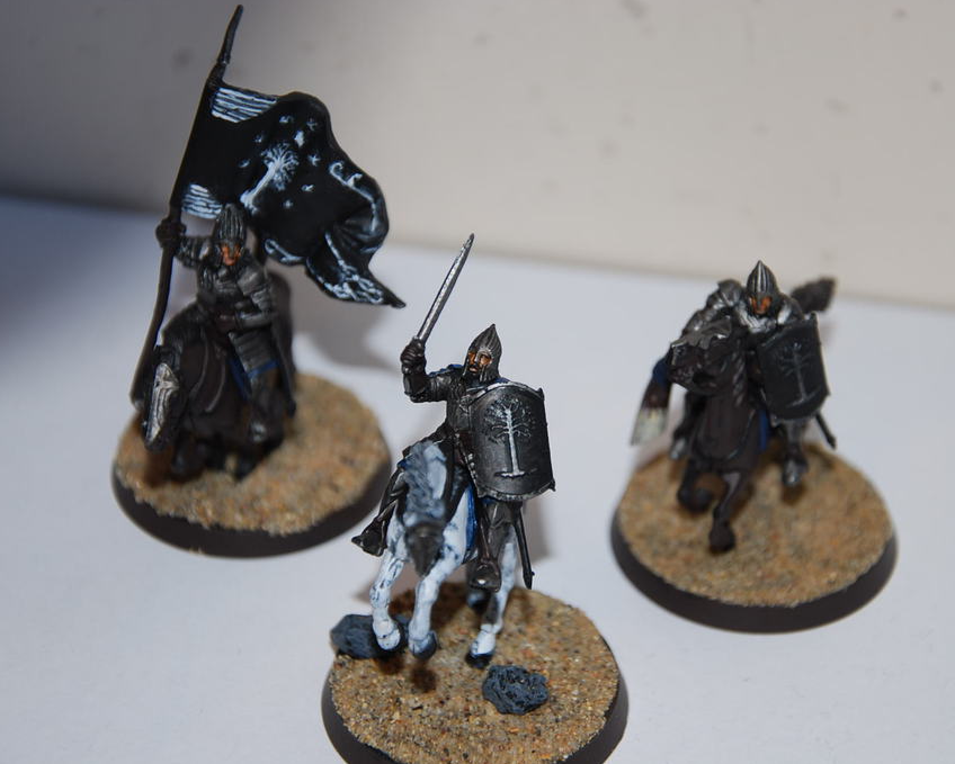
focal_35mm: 119
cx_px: 513
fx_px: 3365
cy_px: 381
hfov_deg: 16.2
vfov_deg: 13.0
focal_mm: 70
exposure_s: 1/125
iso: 100
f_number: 5.6
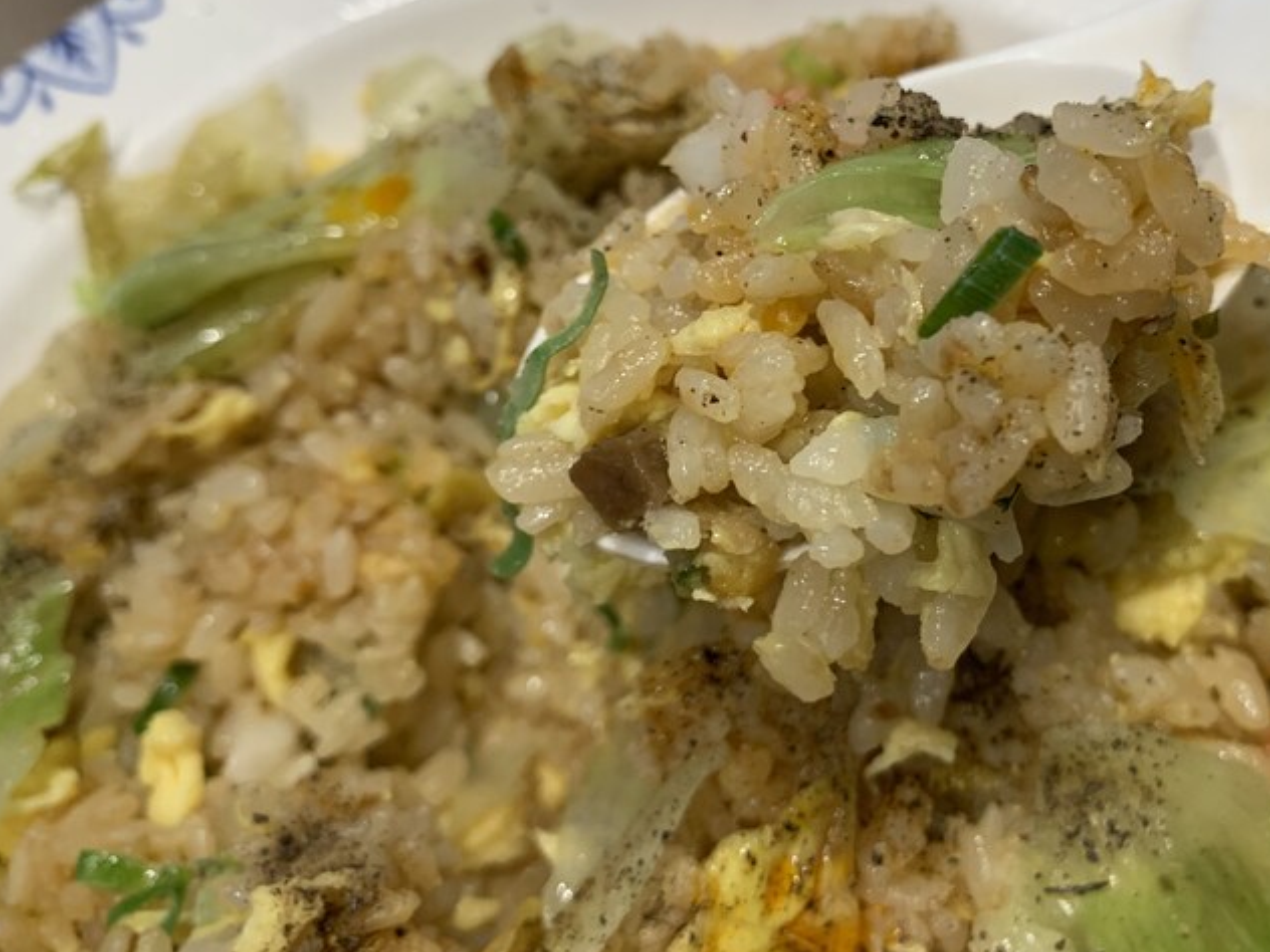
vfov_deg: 38.4
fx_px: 1357
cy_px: 361
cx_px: 723
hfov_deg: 50.0
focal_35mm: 37
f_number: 1.8
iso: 100
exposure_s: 1/104
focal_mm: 4.25
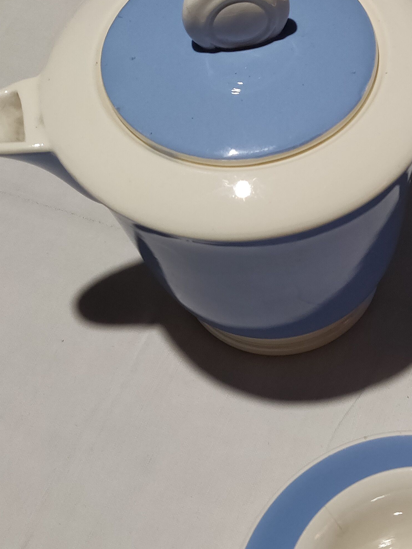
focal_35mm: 58
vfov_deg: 33.2
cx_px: 417
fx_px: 920
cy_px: 275
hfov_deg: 24.1
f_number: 1.7
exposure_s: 1/33
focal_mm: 4.25
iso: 800
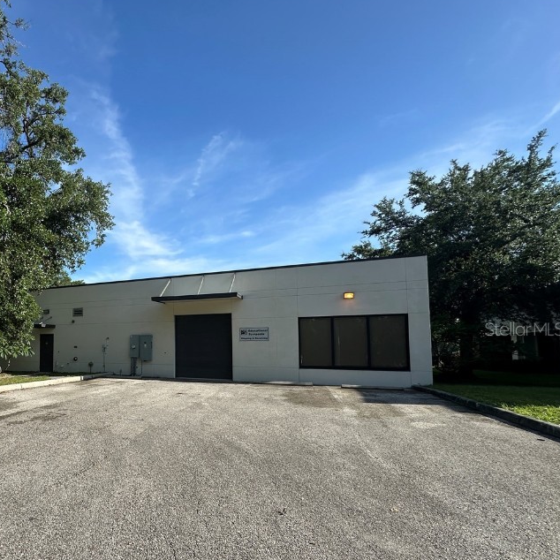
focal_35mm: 20
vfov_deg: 74.2
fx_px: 366
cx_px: 116
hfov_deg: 68.1
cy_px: 329
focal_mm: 2.22
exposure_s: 1/1366
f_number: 2.2
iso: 50
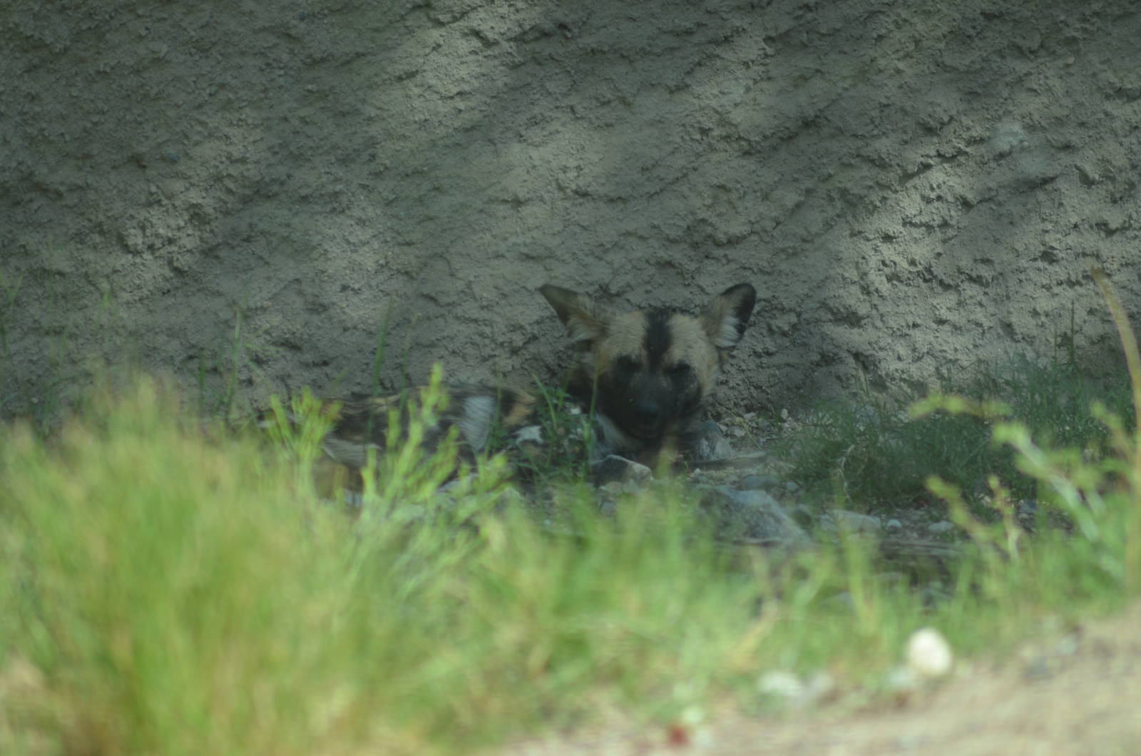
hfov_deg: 4.6
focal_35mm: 450
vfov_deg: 3.0
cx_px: 570
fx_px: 14234
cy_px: 378
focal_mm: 300
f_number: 5.6
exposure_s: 1/1000
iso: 400
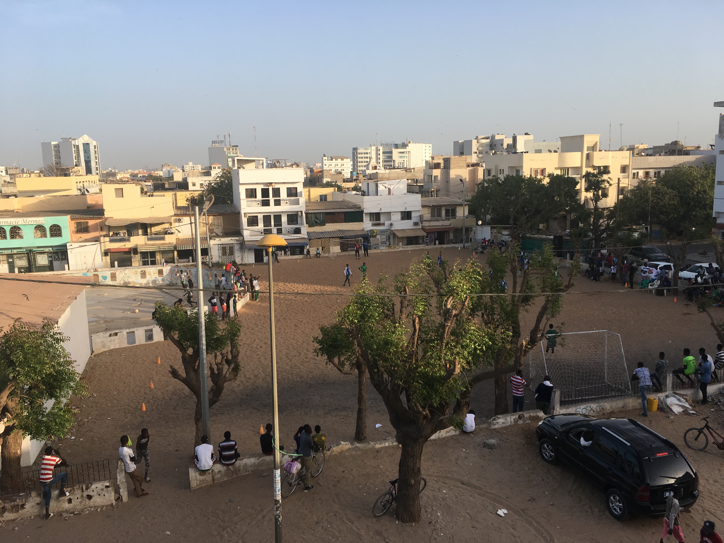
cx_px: 362
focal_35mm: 29
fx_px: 607
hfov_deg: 61.7
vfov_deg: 48.2
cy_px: 272
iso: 25
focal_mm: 4.15
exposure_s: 1/680
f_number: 2.2
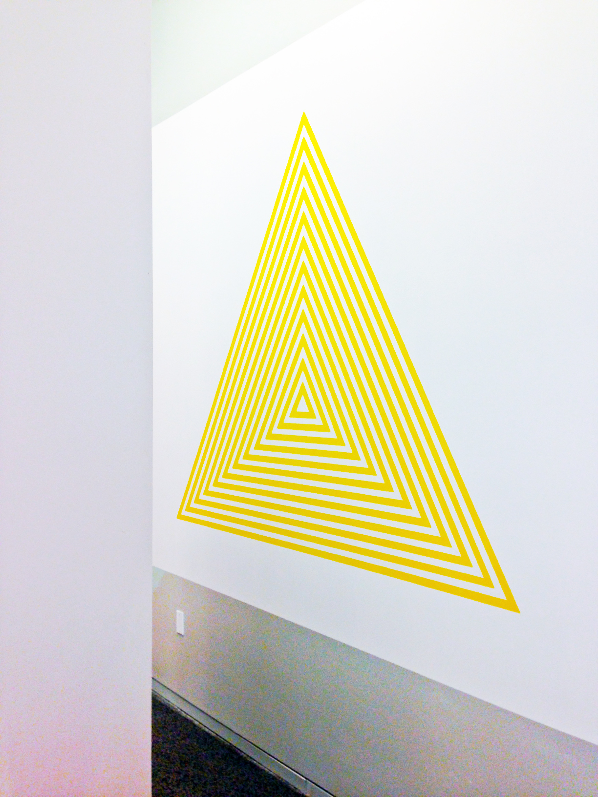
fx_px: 760
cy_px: 398
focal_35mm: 33
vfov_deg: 55.4
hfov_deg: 42.9
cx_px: 299
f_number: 2.4
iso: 50
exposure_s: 1/25
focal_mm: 4.13
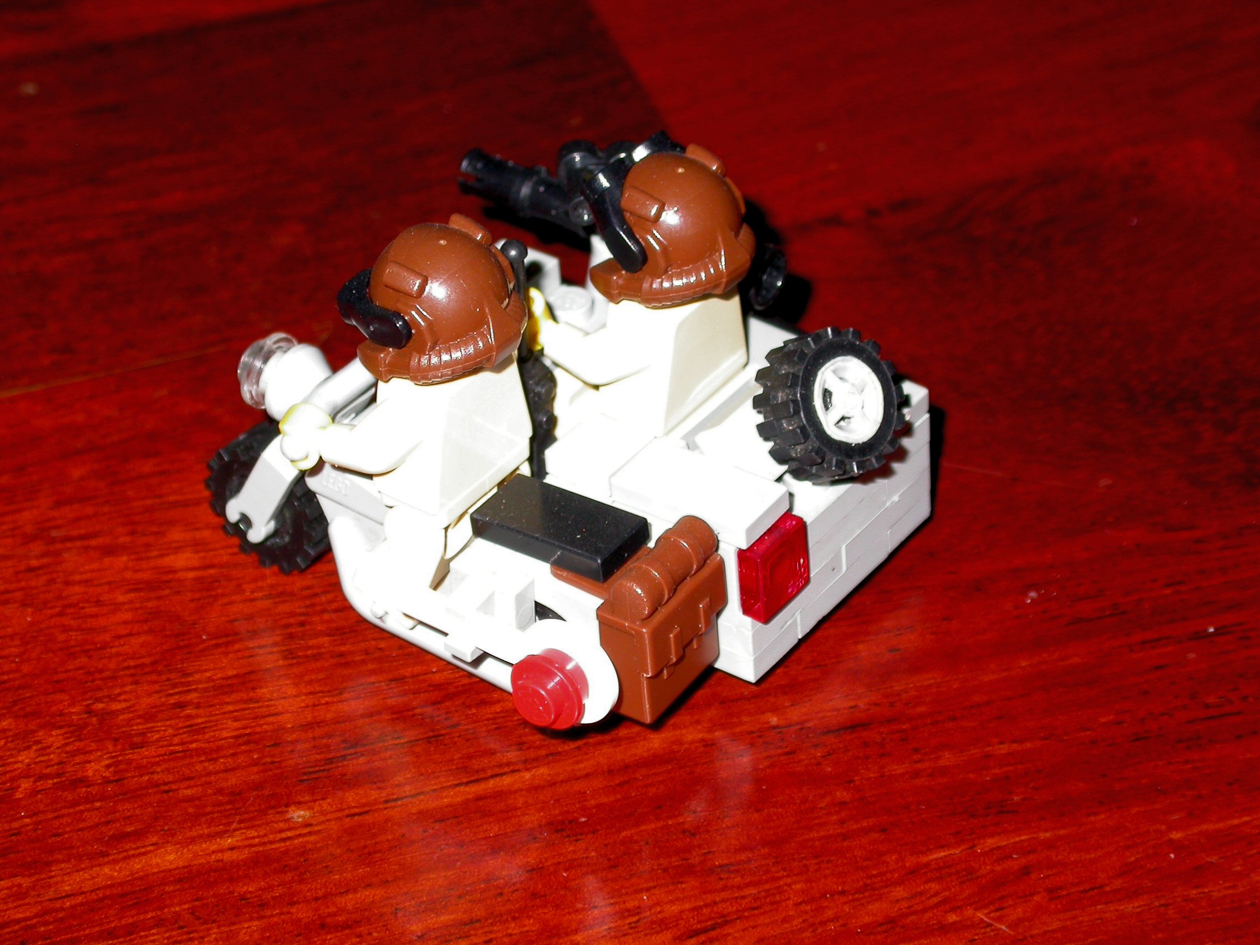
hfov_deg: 16.1
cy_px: 472
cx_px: 630
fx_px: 4441
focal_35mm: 122
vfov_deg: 12.1
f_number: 4.4
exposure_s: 1/60.3
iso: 100
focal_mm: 25.3
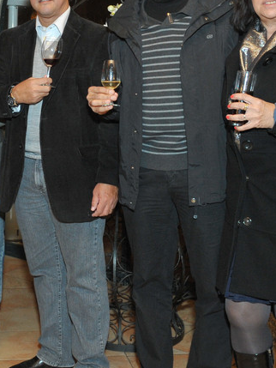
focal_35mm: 70
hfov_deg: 20.5
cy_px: 134
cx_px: 20
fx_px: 744
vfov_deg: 27.7
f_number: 5.6
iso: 1600
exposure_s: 1/30
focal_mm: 26
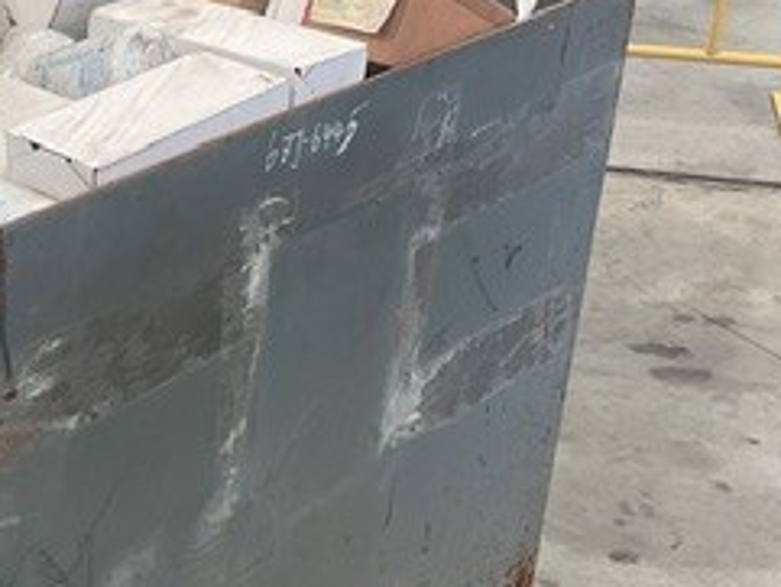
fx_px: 1738
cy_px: 409
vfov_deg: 19.1
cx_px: -10
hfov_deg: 24.1
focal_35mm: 77
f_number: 1.8
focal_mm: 3
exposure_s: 1/50
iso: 40
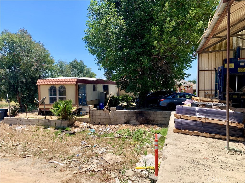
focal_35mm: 26
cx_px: 122
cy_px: 92
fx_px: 184
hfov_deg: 67.3
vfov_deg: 53.1
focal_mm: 4.25
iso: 25
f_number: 1.8
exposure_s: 1/1490
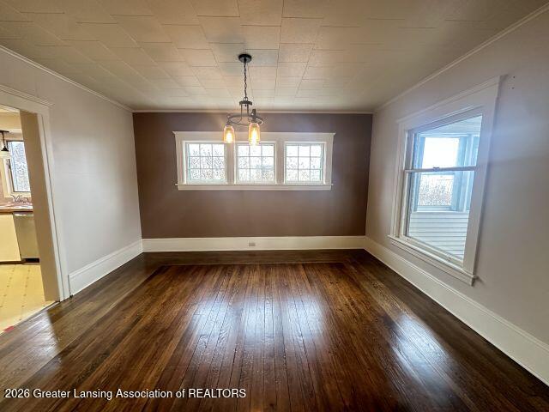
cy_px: 206
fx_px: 222
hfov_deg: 102.1
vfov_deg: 85.7
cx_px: 274
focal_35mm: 14
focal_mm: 2.22
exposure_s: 1/60
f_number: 2.2
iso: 320
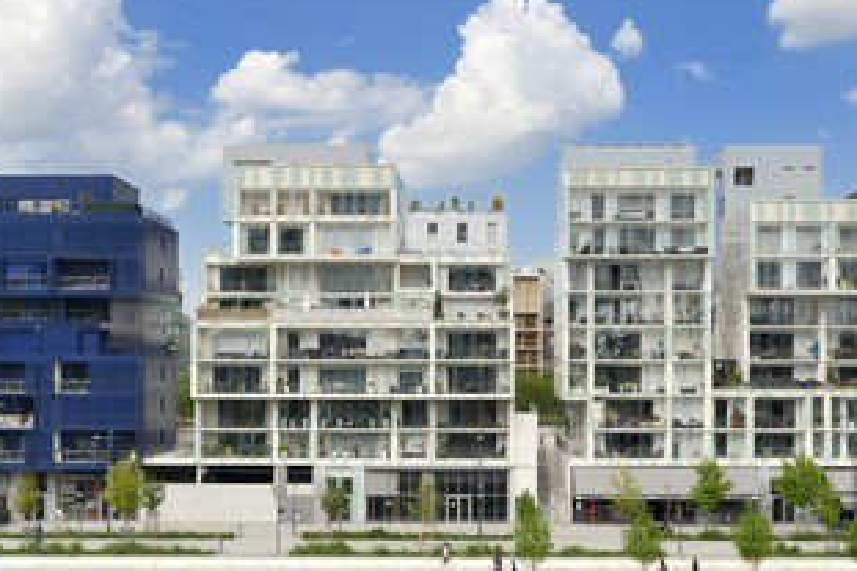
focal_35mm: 54
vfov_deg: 25.0
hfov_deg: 36.9
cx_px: 449
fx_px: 1285
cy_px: 345
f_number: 14
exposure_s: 1/400
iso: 400
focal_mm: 40
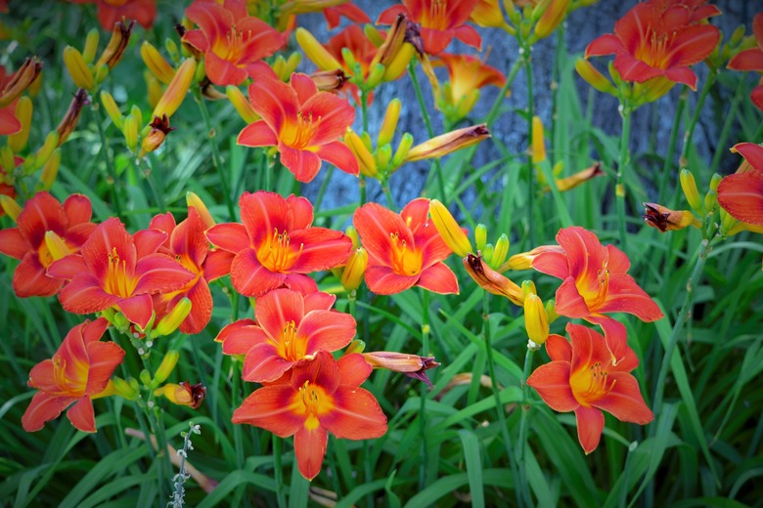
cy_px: 254
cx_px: 382
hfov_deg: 24.6
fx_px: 1748
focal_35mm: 82
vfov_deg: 16.6
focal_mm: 55
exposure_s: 1/100
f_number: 5
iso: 400
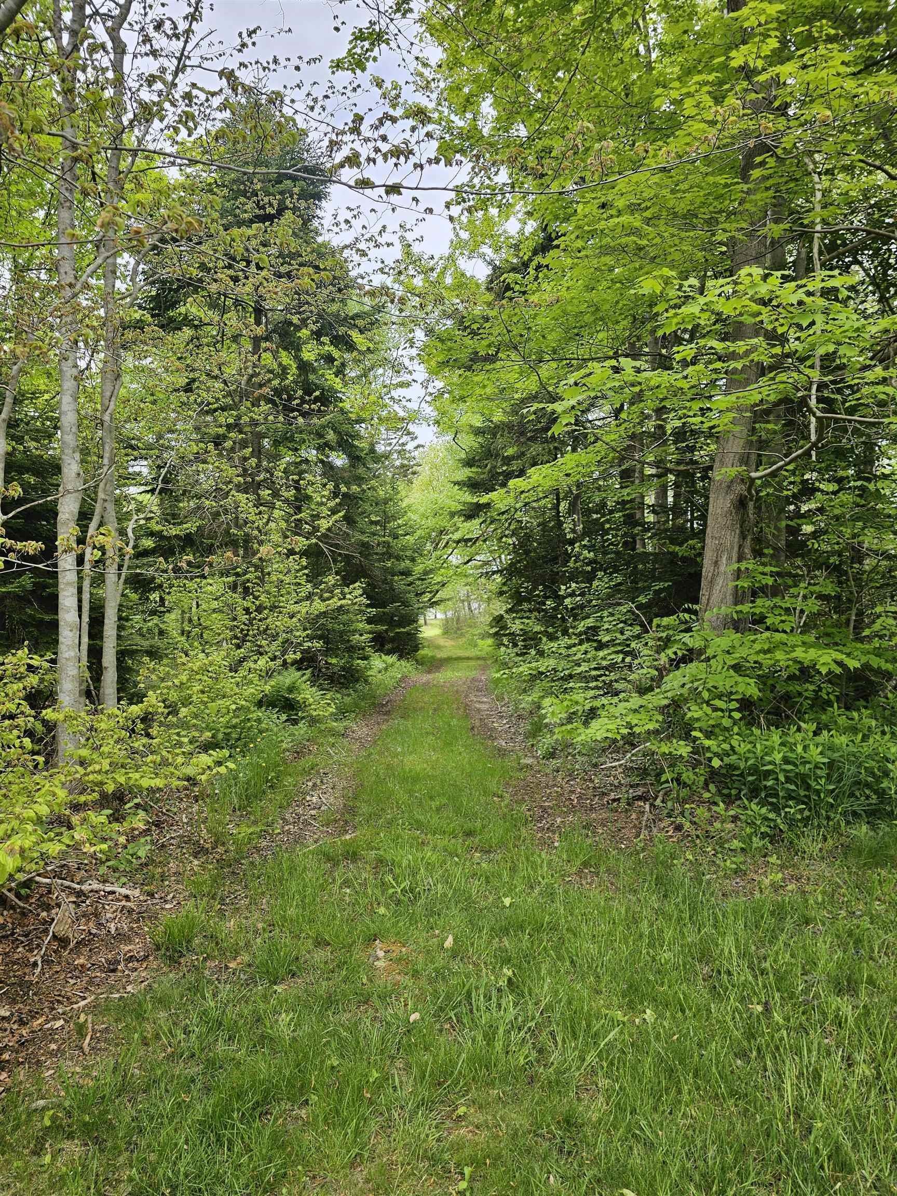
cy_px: 598
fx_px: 795
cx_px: 448
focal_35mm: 23
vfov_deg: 73.9
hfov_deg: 58.9
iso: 12
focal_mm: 6.3
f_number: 1.7
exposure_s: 1/180
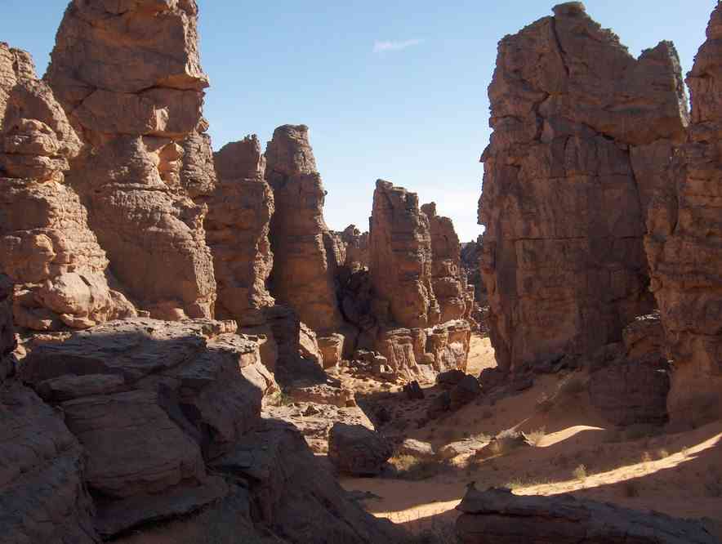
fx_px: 815
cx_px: 361
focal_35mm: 39
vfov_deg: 36.9
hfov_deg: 47.8
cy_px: 272
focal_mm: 8
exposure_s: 1/562
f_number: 4.8
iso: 100
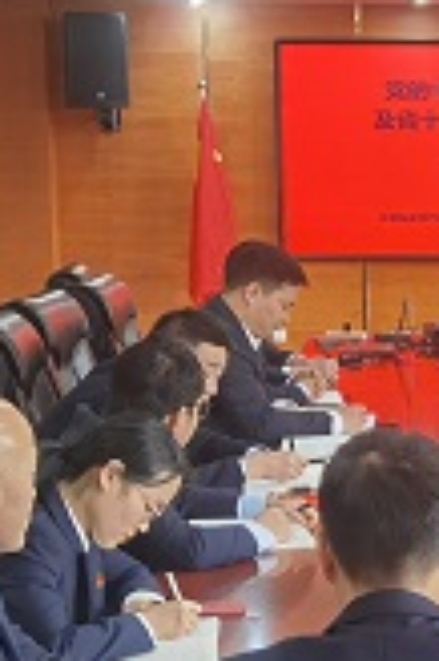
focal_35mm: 103
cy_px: 468
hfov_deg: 12.8
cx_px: 580
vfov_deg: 19.7
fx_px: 1888
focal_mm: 6.71
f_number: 1.9
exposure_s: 1/100
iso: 250
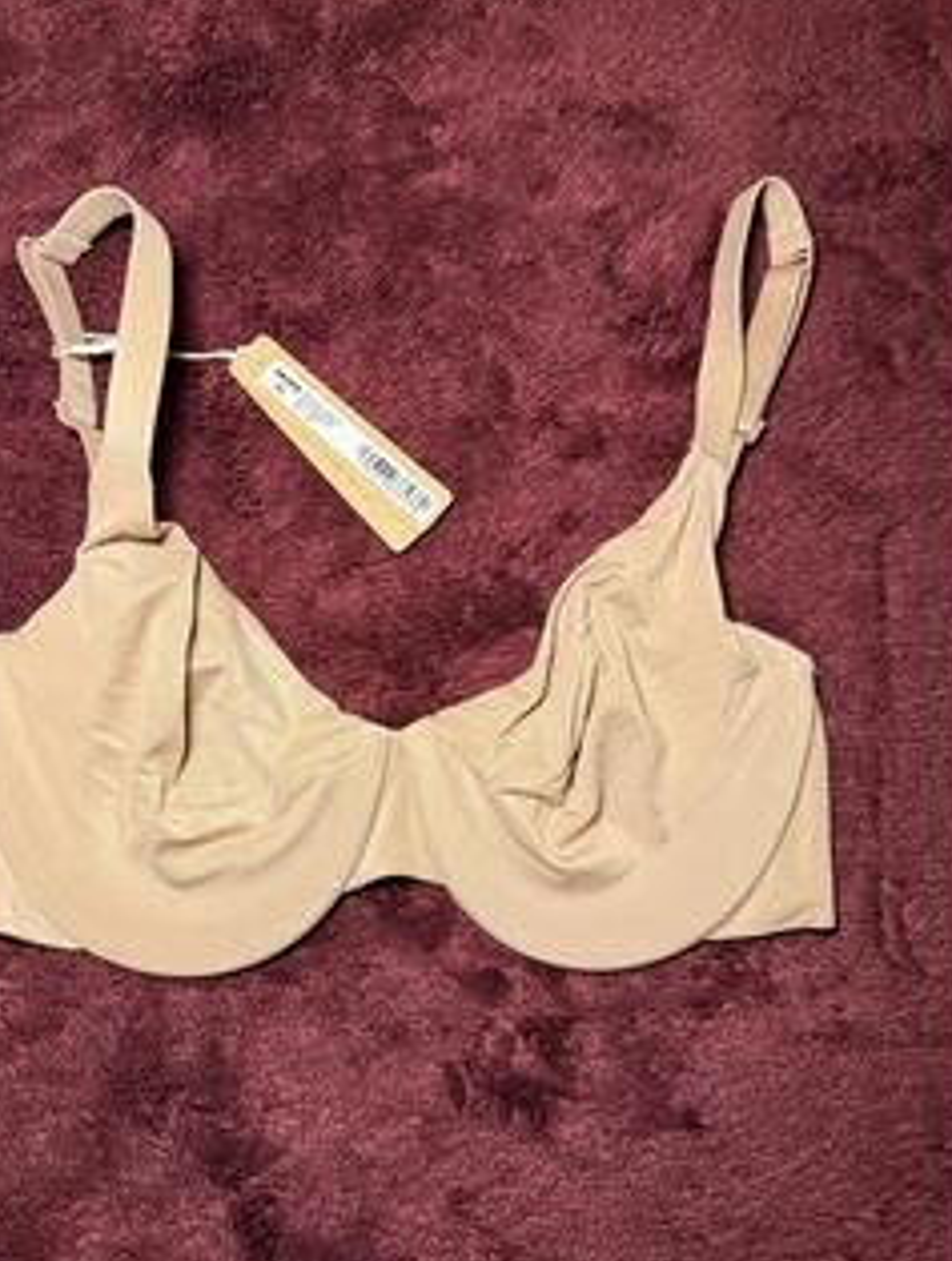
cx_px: 394
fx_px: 1059
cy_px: 610
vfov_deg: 61.5
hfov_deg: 48.2
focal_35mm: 29
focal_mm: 6.76
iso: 200
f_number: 1.78
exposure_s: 1/60
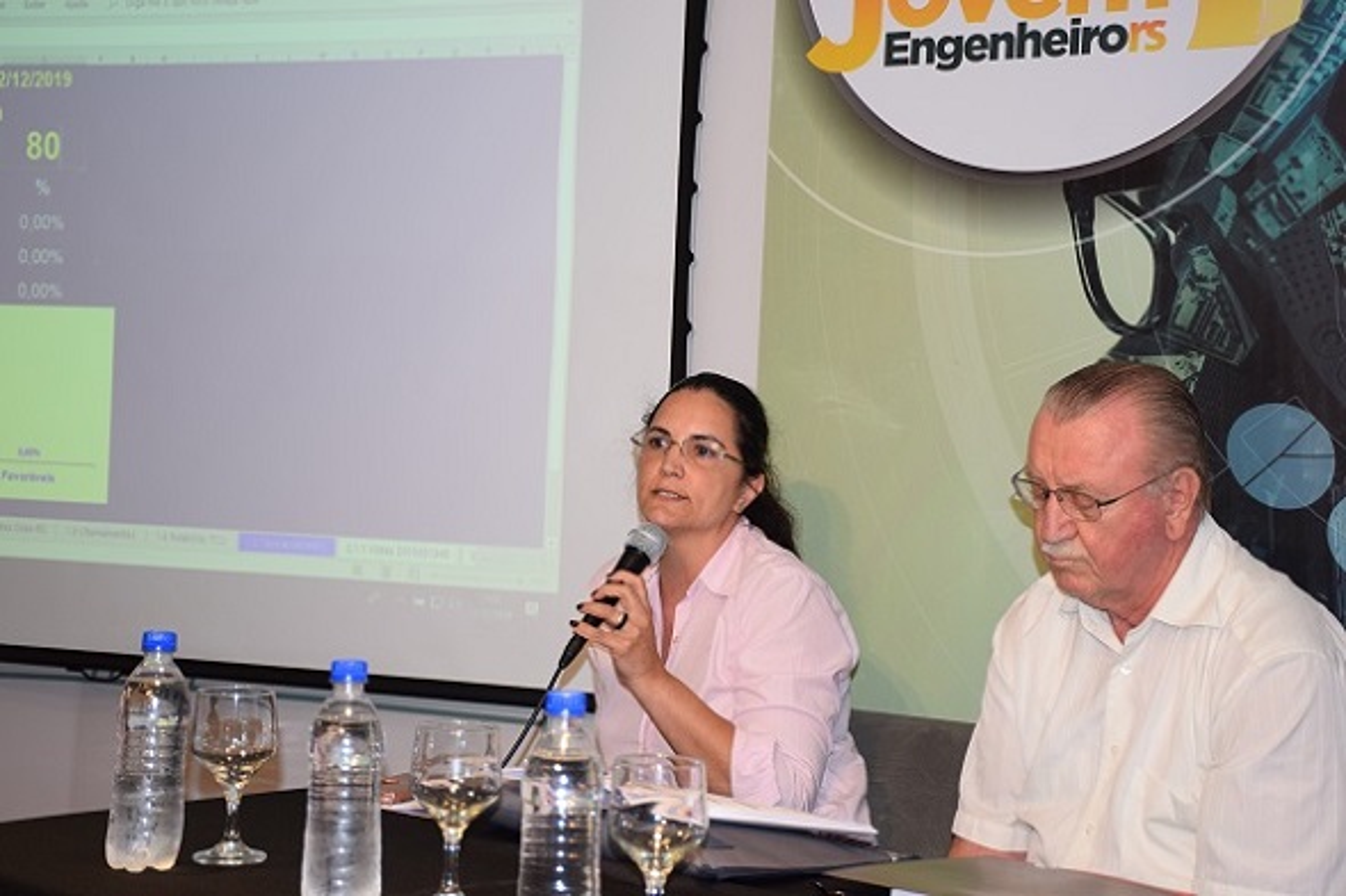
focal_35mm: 63
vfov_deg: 21.6
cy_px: 448
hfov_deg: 31.9
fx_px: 2355
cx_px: 673
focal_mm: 42
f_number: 5
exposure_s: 1/100
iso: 800
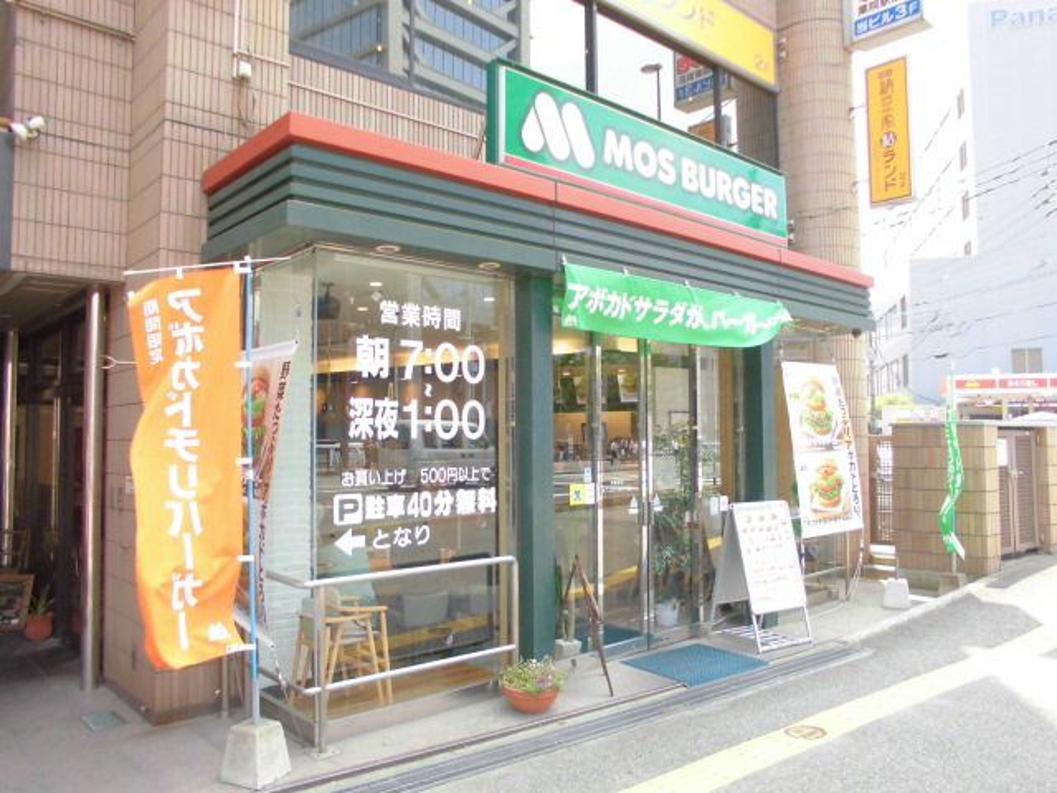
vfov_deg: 53.1
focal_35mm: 26
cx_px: 528
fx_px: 794
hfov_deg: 67.3
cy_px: 396
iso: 100
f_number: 3.5
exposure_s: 1/100
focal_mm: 4.6
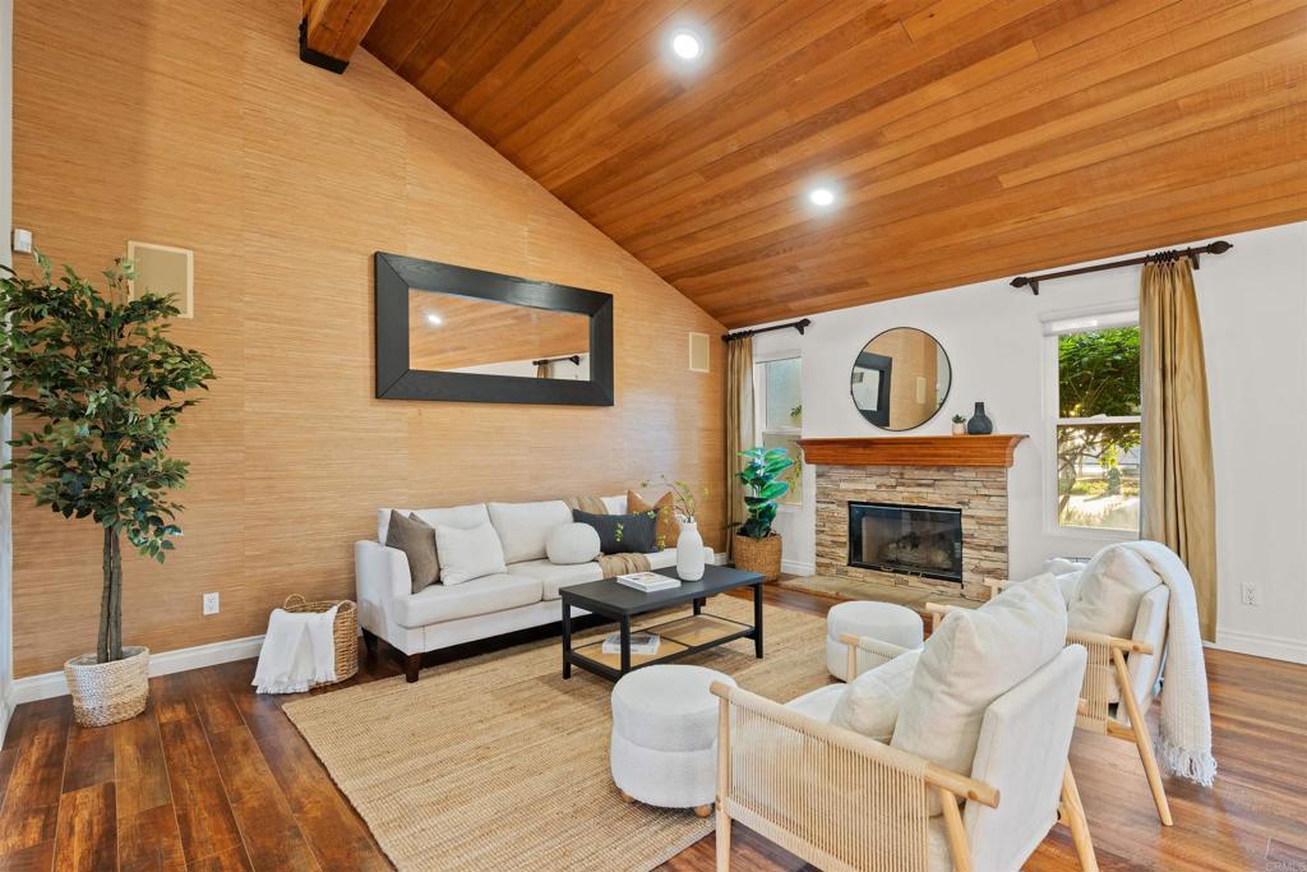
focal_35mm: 17
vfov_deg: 70.5
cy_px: 436
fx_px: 617
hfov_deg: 93.3
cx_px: 654
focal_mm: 17
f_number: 6.3
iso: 640
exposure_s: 1/4
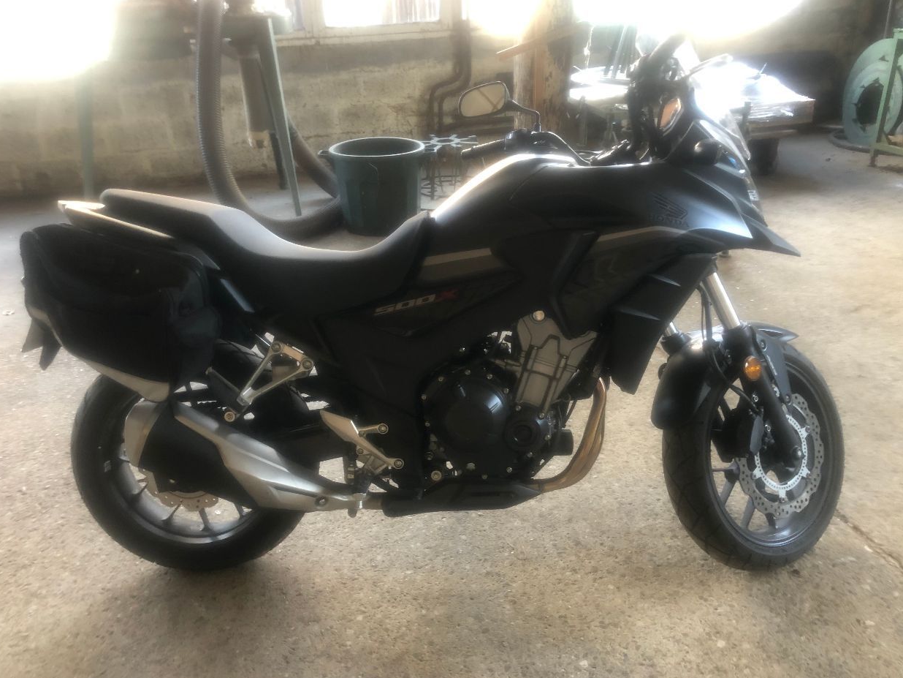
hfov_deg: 61.7
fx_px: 756
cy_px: 350
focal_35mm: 29
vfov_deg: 48.2
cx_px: 460
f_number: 1.8
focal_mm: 3.99
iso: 50
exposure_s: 1/15
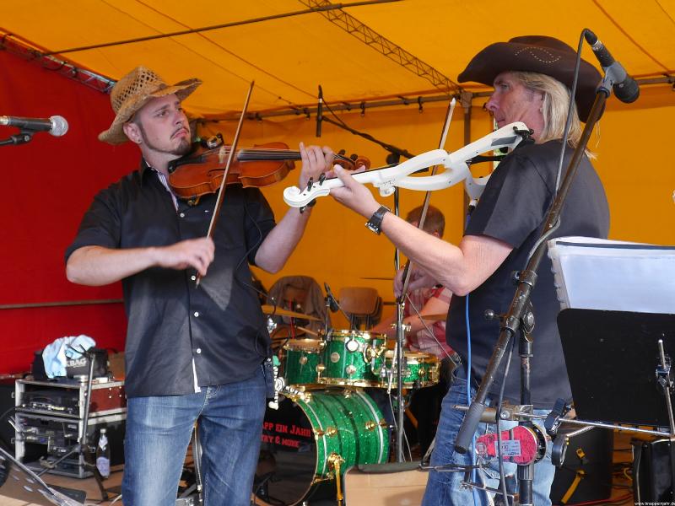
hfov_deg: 63.4
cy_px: 253
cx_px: 338
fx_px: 546
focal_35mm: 28
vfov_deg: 49.7
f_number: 4
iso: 200
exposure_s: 1/80
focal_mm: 14
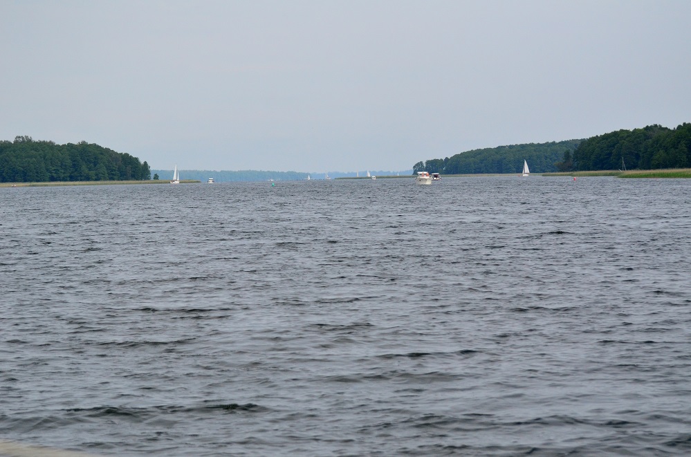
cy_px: 228
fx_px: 2011
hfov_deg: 19.5
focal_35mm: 105
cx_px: 346
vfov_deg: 13.0
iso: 1000
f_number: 4.5
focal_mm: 70
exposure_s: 1/8000
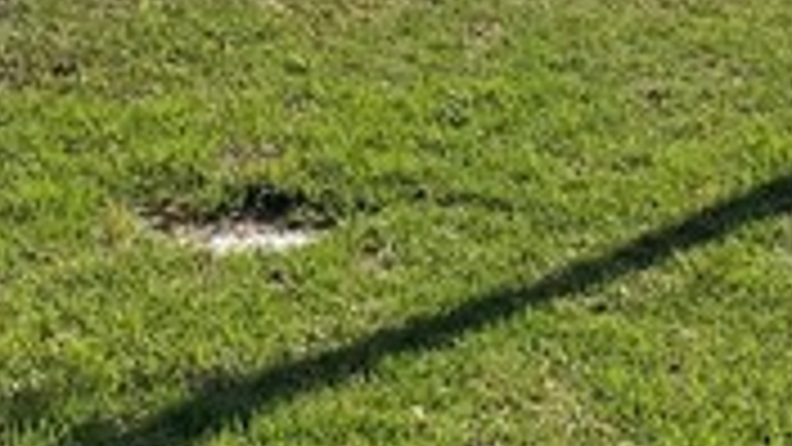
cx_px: 68
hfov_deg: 12.9
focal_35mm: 165
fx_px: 3465
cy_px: -739
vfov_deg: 6.8
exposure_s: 1/7299
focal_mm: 4.2
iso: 32
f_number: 1.6
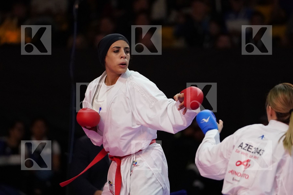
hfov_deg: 7.2
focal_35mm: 288
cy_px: 98
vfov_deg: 4.8
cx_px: 146
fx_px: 2344
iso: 6400
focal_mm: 192
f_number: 2.8
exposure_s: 1/1000
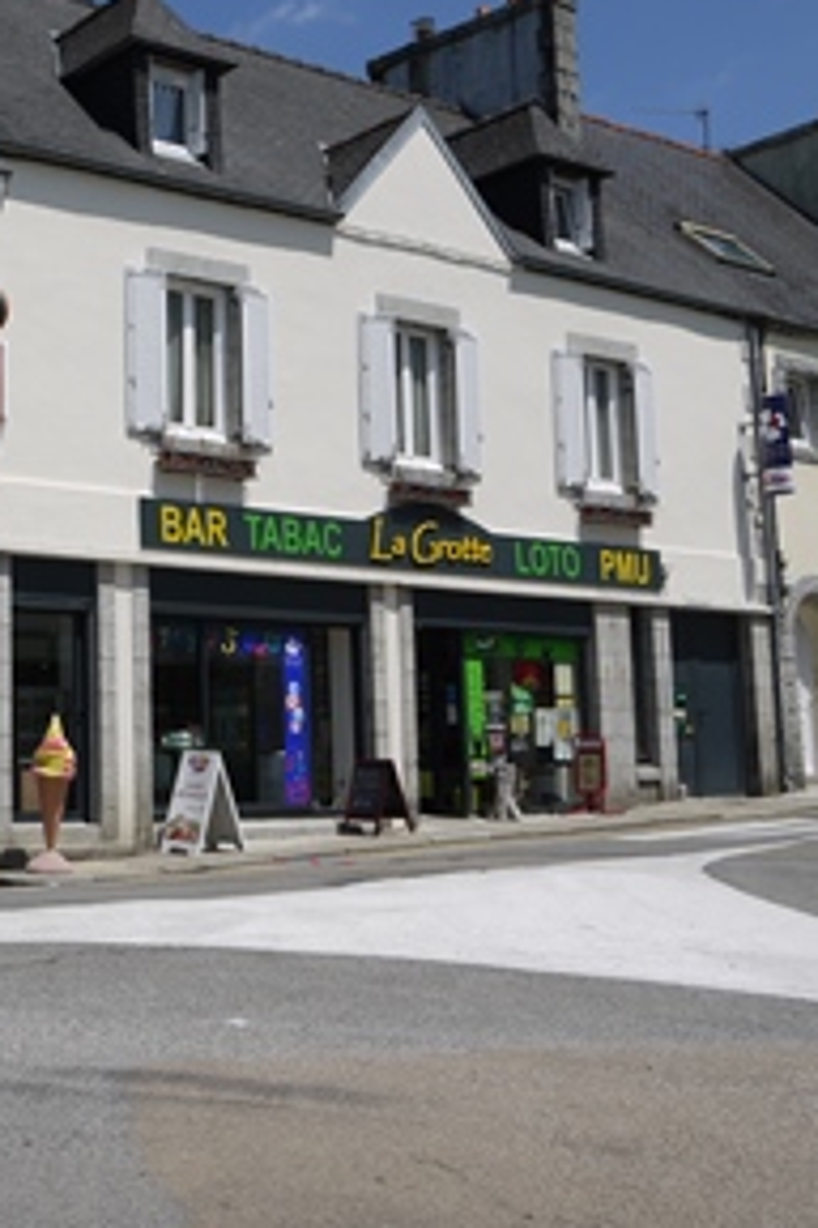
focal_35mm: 55
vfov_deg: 36.2
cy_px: 516
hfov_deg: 23.9
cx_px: 81
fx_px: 1874
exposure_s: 1/500
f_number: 9
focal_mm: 17
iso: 100
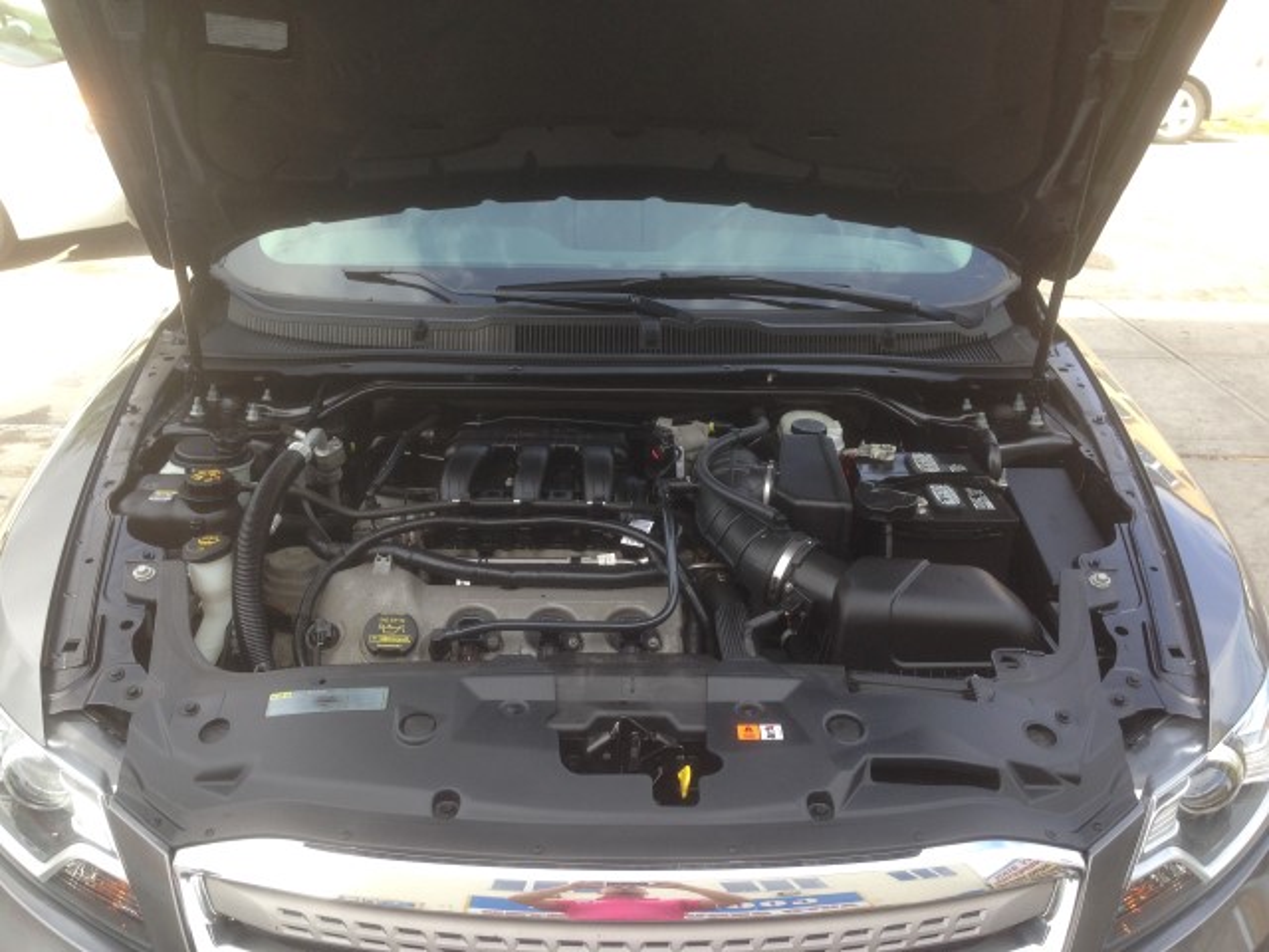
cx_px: 634
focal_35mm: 33
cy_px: 476
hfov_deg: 55.4
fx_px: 1210
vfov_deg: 42.9
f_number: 2.4
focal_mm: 4.12
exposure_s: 1/228
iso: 50
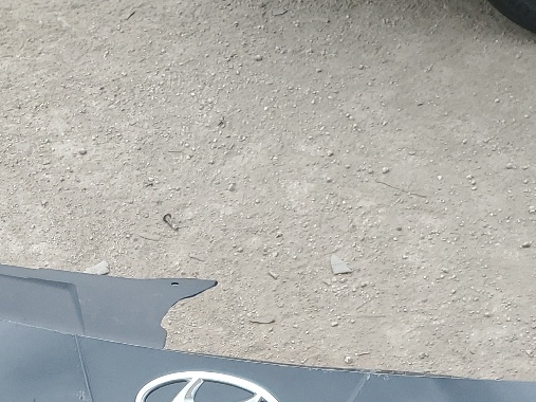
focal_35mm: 82
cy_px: 592
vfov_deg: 16.5
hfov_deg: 23.8
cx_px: 233
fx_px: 1269
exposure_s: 1/1000
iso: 50
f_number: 1.5
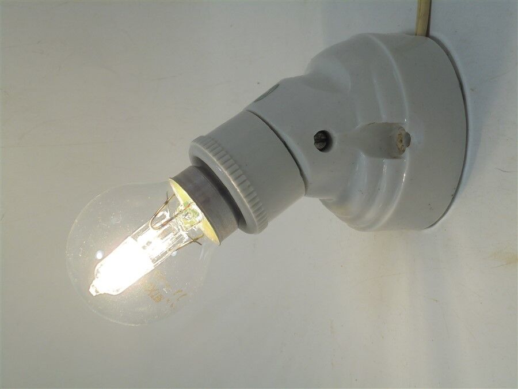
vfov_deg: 22.9
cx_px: 259
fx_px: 958
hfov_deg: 30.3
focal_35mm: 64
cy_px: 194
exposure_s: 1/160
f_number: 5.6
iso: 100
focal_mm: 11.5
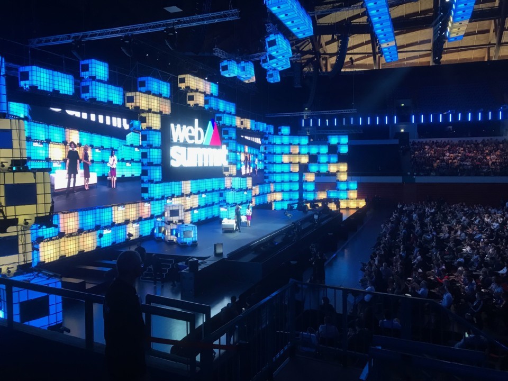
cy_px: 190
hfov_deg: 63.4
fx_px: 411
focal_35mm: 28
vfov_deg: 49.7
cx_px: 254
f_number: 1.8
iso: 40
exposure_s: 1/17
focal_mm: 3.99
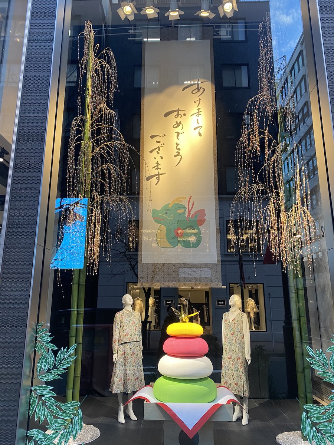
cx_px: 167
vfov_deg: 67.3
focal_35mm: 26
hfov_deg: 53.1
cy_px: 222
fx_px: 334
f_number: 1.8
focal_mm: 4.25
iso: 80
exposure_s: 1/50
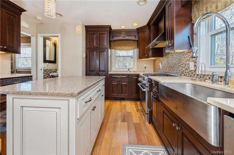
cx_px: 117
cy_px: 78
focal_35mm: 14
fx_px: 91
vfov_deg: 81.1
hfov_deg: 104.3
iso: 200
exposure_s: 1/8
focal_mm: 14
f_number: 11
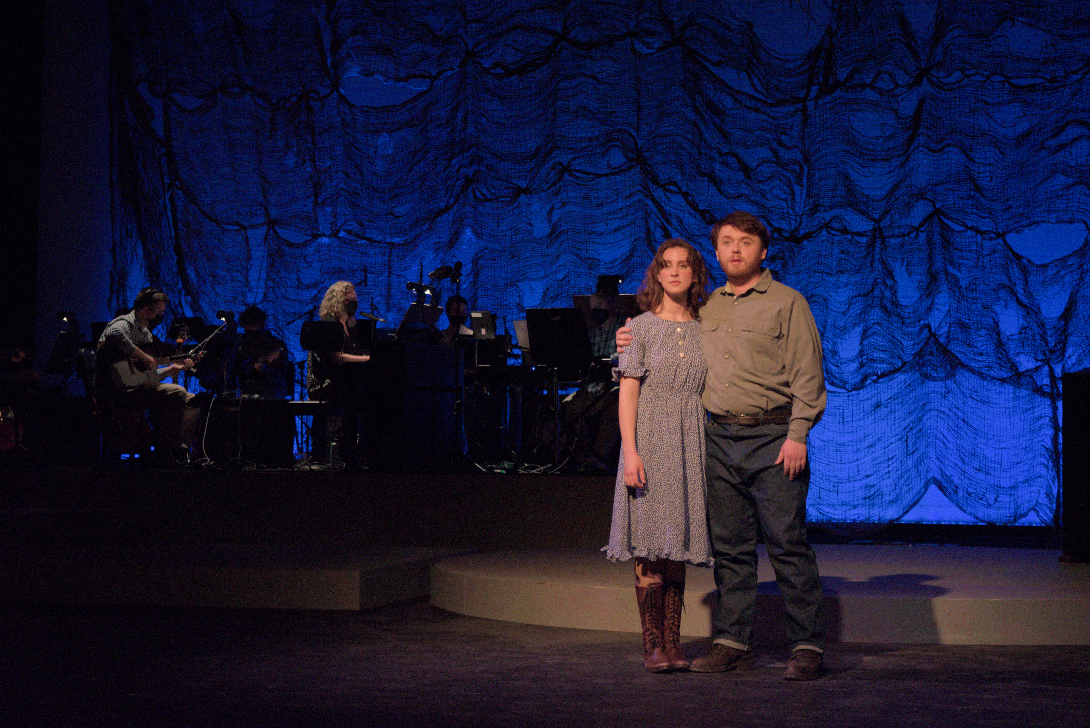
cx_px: 545
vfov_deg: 16.6
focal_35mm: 82
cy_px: 364
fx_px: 2499
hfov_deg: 24.6
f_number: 5.6
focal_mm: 55
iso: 4000
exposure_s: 1/80
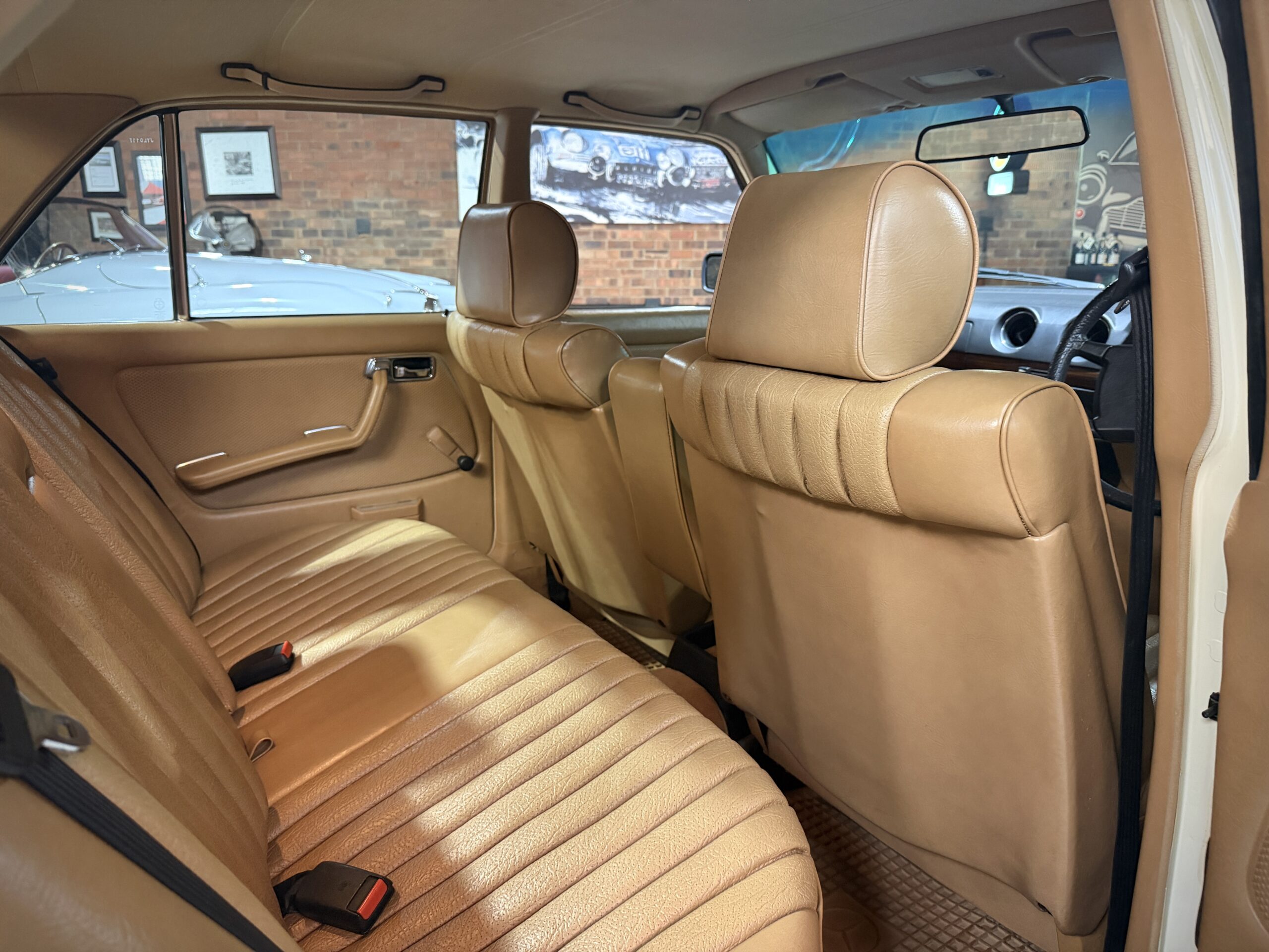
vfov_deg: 56.8
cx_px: 634
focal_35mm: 24
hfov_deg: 71.6
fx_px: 880
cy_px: 476
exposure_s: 1/33
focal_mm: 6.76
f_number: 1.78
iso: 640
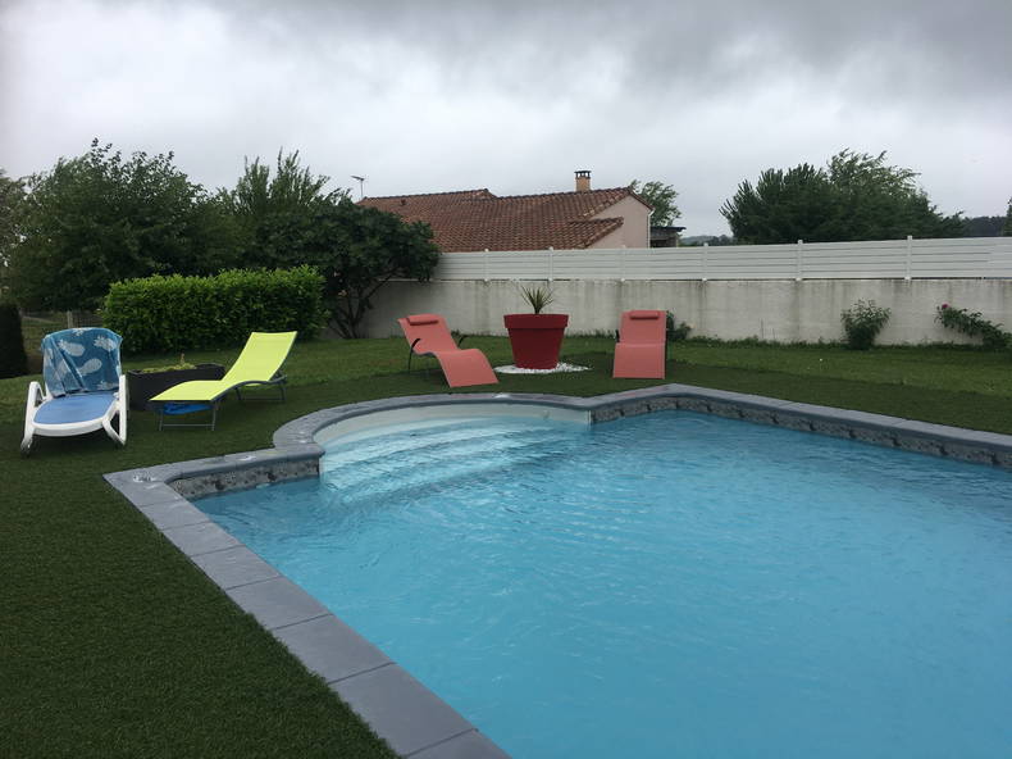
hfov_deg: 61.7
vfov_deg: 48.2
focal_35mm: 29
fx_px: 848
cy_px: 380
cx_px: 506
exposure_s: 1/732
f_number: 2.2
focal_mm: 4.15
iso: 25
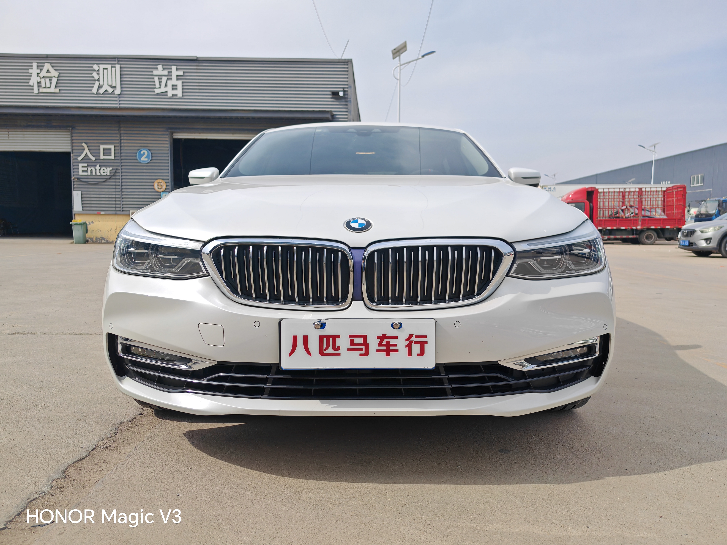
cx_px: 364
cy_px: 272
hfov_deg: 67.3
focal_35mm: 26
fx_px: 546
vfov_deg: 53.1
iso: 50
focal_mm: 5.4
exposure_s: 1/2600
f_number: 1.6
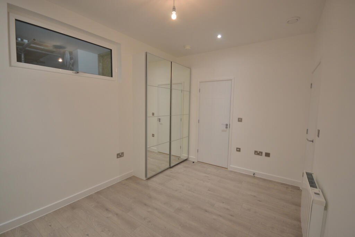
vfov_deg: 77.3
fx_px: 148
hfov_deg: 100.4
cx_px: 178
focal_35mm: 15
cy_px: 118
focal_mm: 10
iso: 640
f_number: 4
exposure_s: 1/60
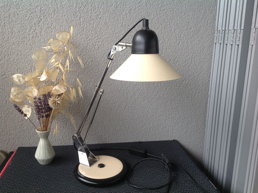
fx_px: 260
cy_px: 96
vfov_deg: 40.6
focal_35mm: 35
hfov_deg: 52.7
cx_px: 129
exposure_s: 1/120
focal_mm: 4.28
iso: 80
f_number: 2.4
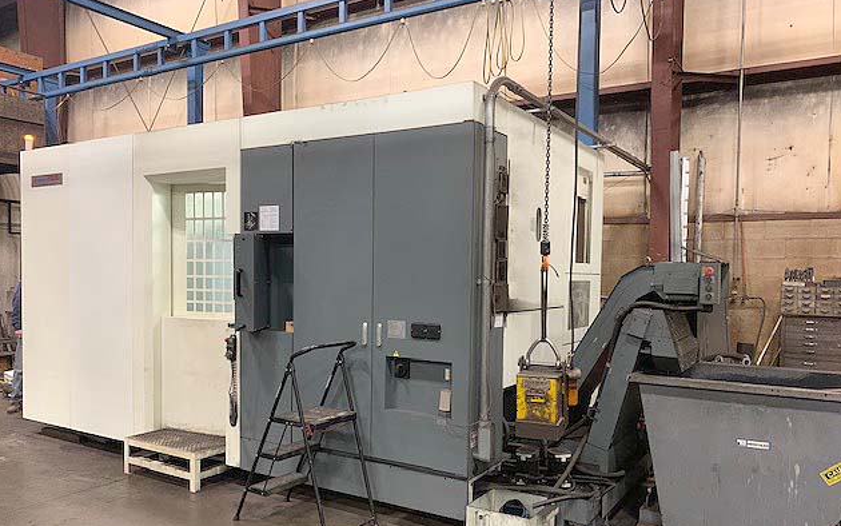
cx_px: 422
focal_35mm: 28
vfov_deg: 44.4
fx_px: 642
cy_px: 306
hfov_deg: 66.5
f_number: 1.8
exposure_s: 1/34
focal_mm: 4.25
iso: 400
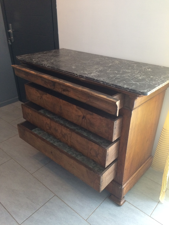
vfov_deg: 61.7
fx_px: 189
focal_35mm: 29
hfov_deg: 48.2
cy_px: 112
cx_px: 84
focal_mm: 4.15
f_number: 2.2
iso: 200
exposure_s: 1/33
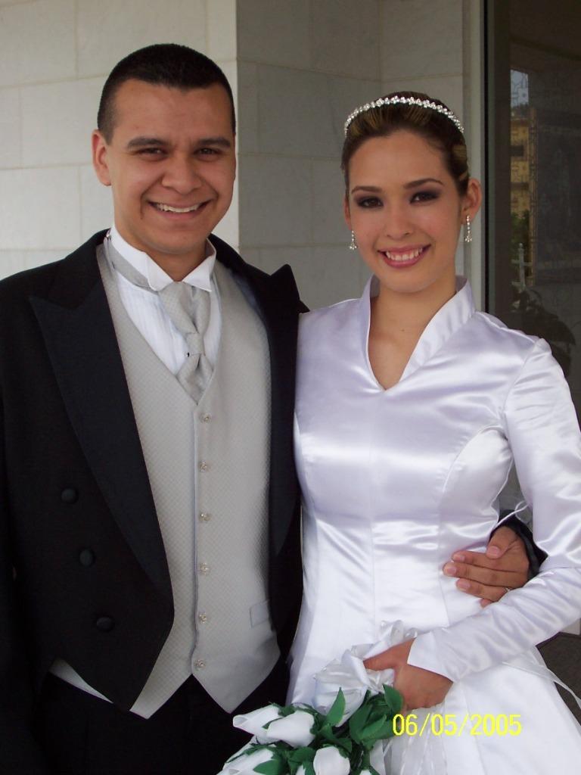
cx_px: 290
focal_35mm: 57
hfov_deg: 25.7
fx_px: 1276
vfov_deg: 33.8
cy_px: 388
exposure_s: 1/350
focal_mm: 8.6
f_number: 3.4
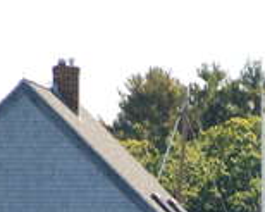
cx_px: 284
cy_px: 431
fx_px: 8637
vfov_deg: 1.4
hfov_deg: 1.8
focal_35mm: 1102
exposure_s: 1/200
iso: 100
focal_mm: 150
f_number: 5.6
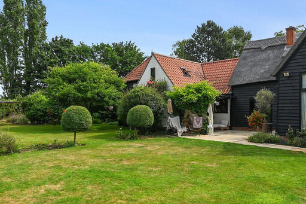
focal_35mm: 28
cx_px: 168
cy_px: 112
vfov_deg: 46.3
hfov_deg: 65.3
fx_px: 238
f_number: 8
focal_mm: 14
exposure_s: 1/1250
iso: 640
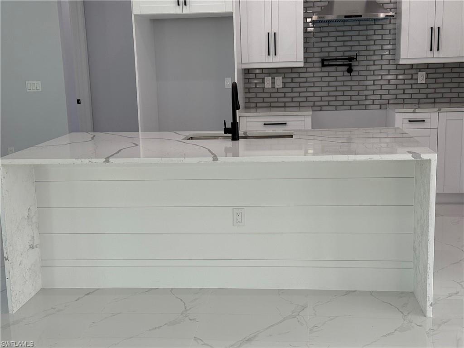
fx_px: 643
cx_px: 232
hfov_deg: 39.7
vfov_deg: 30.3
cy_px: 174
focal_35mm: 48
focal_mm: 6.76
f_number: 1.78
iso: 80
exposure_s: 1/324
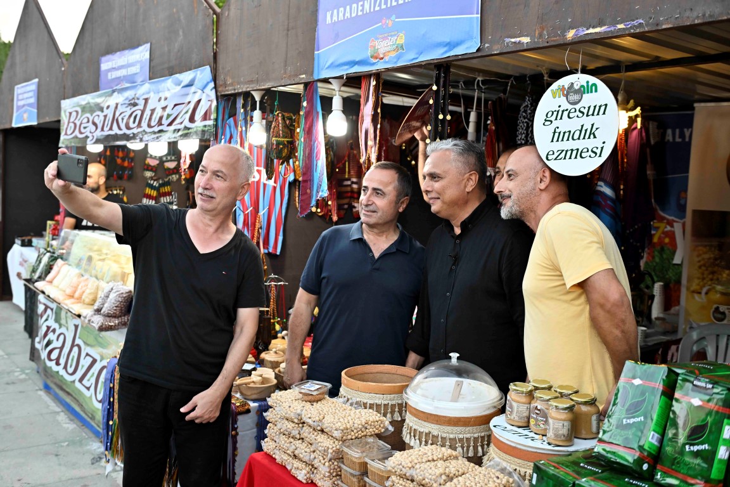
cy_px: 244
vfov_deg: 35.1
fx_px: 770
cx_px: 365
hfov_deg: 50.7
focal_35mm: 38
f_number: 4
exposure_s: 1/320
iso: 800
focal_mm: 38
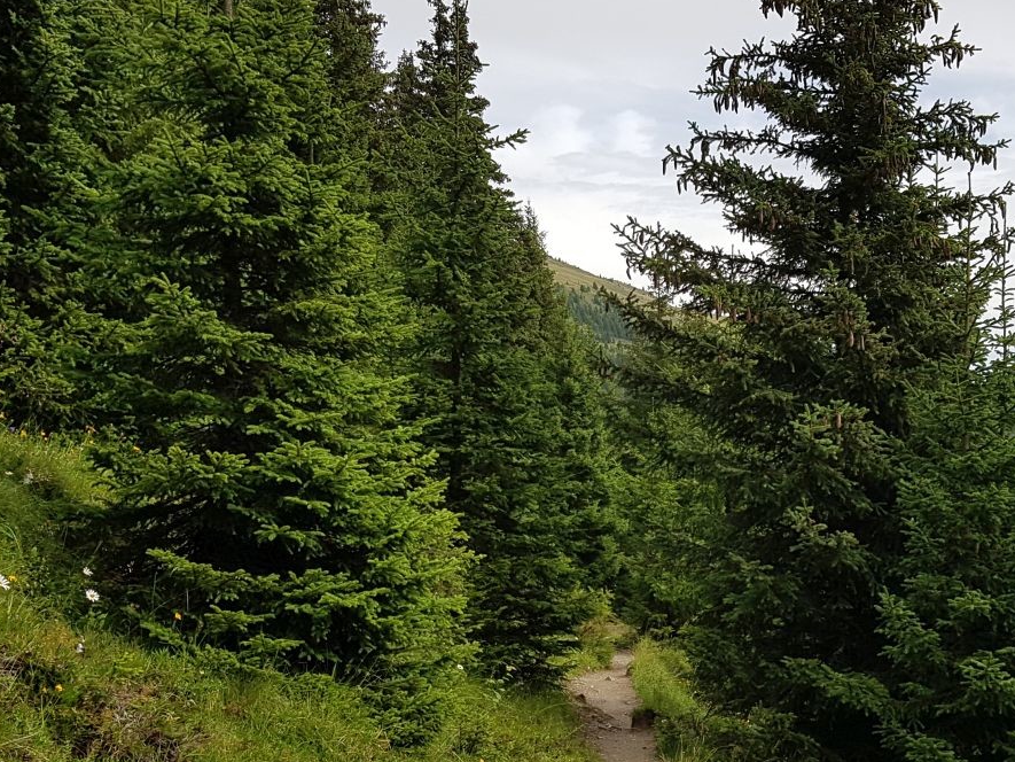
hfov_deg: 39.9
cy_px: 461
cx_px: 681
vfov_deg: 30.8
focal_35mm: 47
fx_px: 1378
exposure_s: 1/1836
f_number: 1.7
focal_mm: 4.2
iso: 50
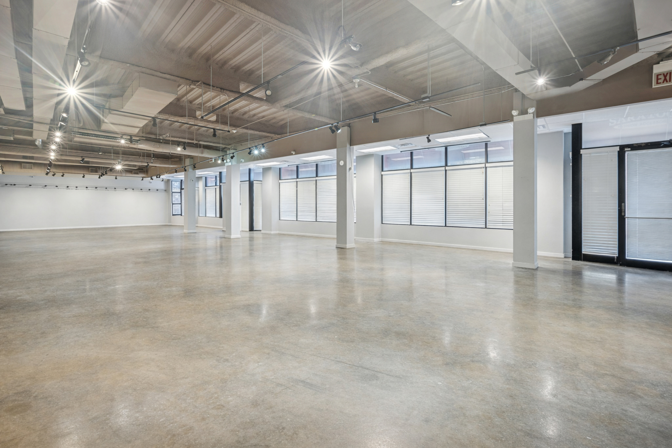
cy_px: 224
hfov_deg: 95.0
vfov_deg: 72.1
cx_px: 336
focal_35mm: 16
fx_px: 308
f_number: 11
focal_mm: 16.5
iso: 400
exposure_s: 1/6
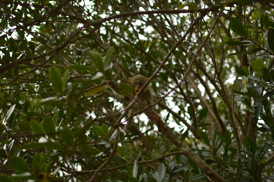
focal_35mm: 52
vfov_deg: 25.7
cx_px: 137
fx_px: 399
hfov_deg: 37.9
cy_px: 91
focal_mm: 35
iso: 100
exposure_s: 1/1250
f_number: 1.8
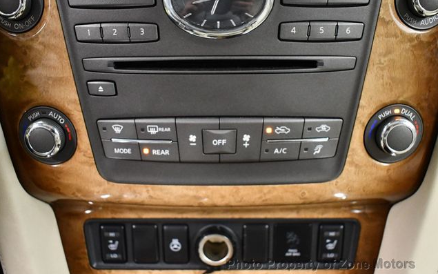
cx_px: 218
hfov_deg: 52.7
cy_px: 130
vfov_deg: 34.4
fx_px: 442
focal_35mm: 37
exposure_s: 1/60
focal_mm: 18
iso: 3600
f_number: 3.5
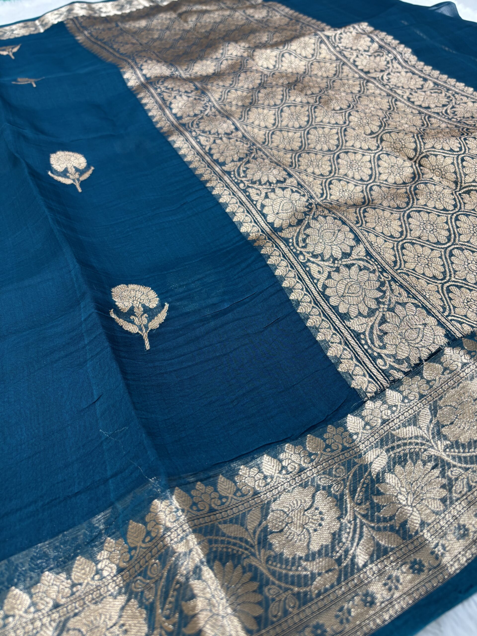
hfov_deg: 53.1
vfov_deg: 67.3
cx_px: 238
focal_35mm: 26
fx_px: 478
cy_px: 318
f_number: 1.6
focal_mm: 5.96
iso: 80
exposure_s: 1/50
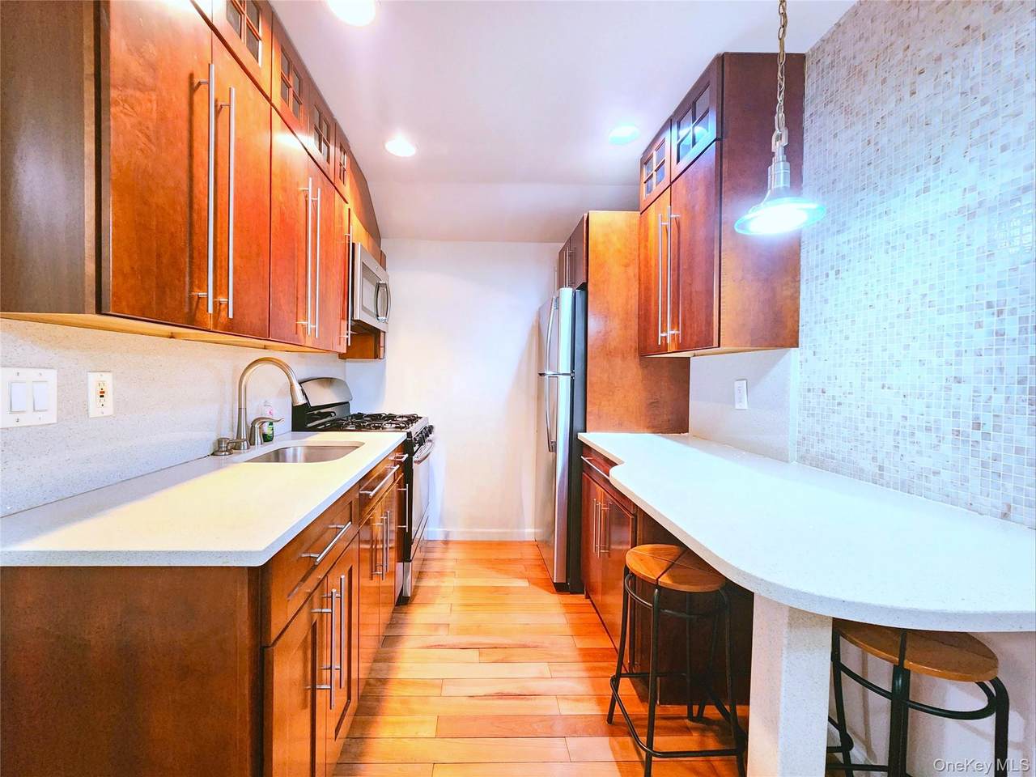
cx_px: 518
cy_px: 388
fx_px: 389
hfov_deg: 106.2
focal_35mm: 13
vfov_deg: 89.9
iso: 640
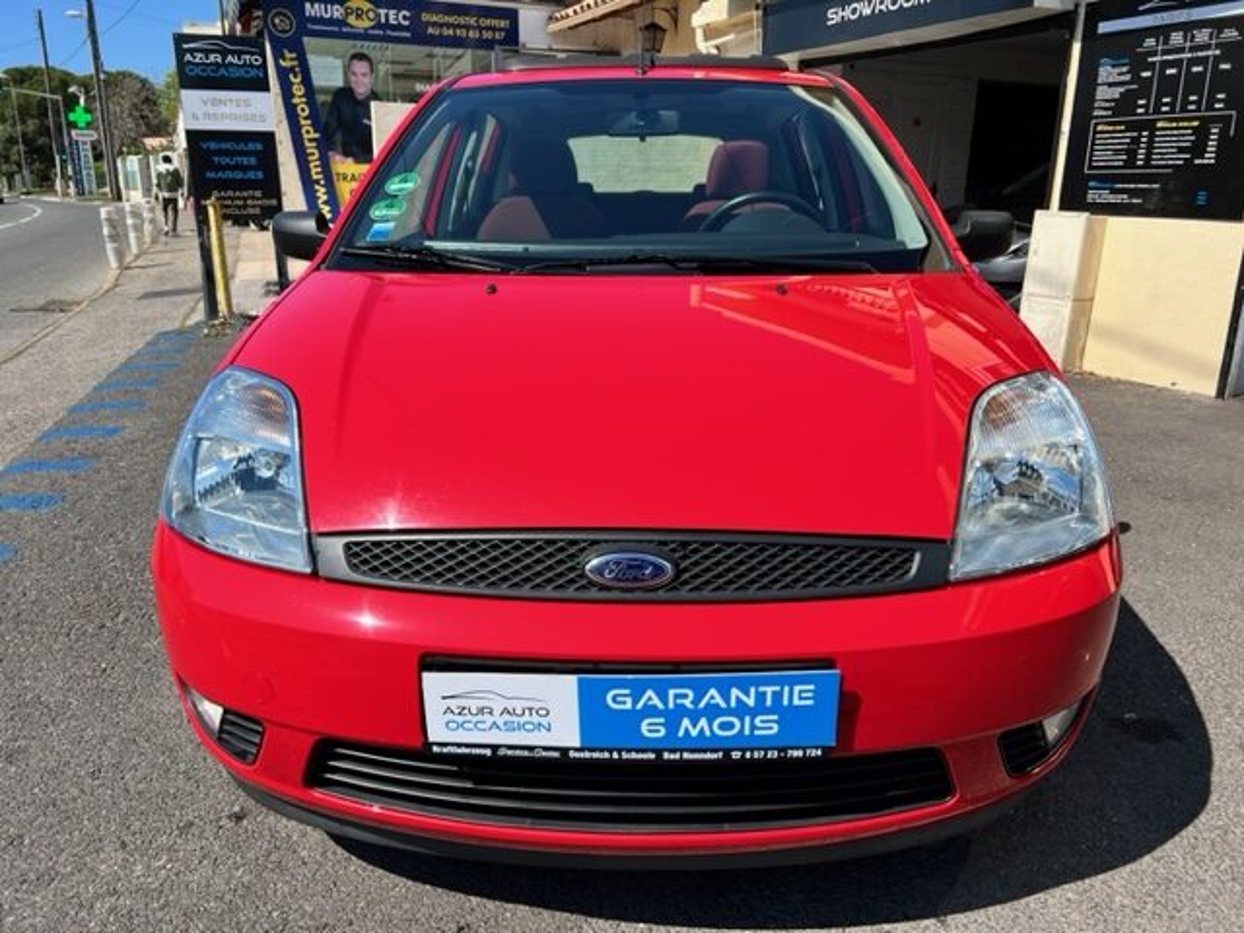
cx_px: 622
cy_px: 466
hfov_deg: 67.3
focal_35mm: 26
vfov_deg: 53.1
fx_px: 934
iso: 50
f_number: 1.5
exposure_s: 1/2915
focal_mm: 5.7
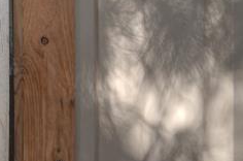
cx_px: -224
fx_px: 438
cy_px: -151
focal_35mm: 65
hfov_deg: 19.7
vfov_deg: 16.4
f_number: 6.3
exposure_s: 1/250
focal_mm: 10
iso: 100
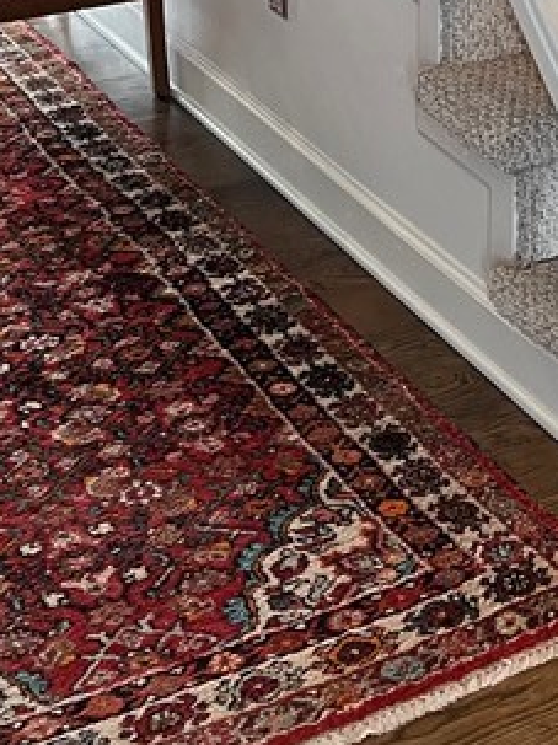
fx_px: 1893
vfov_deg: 18.8
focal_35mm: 88
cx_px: 497
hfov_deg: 16.6
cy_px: -460
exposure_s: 1/60
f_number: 1.6
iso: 125
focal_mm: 5.1
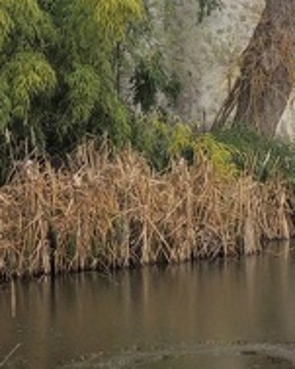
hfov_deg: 9.3
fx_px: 1802
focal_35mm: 165
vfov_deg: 11.4
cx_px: 248
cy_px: -90
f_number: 3.3
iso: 100
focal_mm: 7.1
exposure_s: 1/100
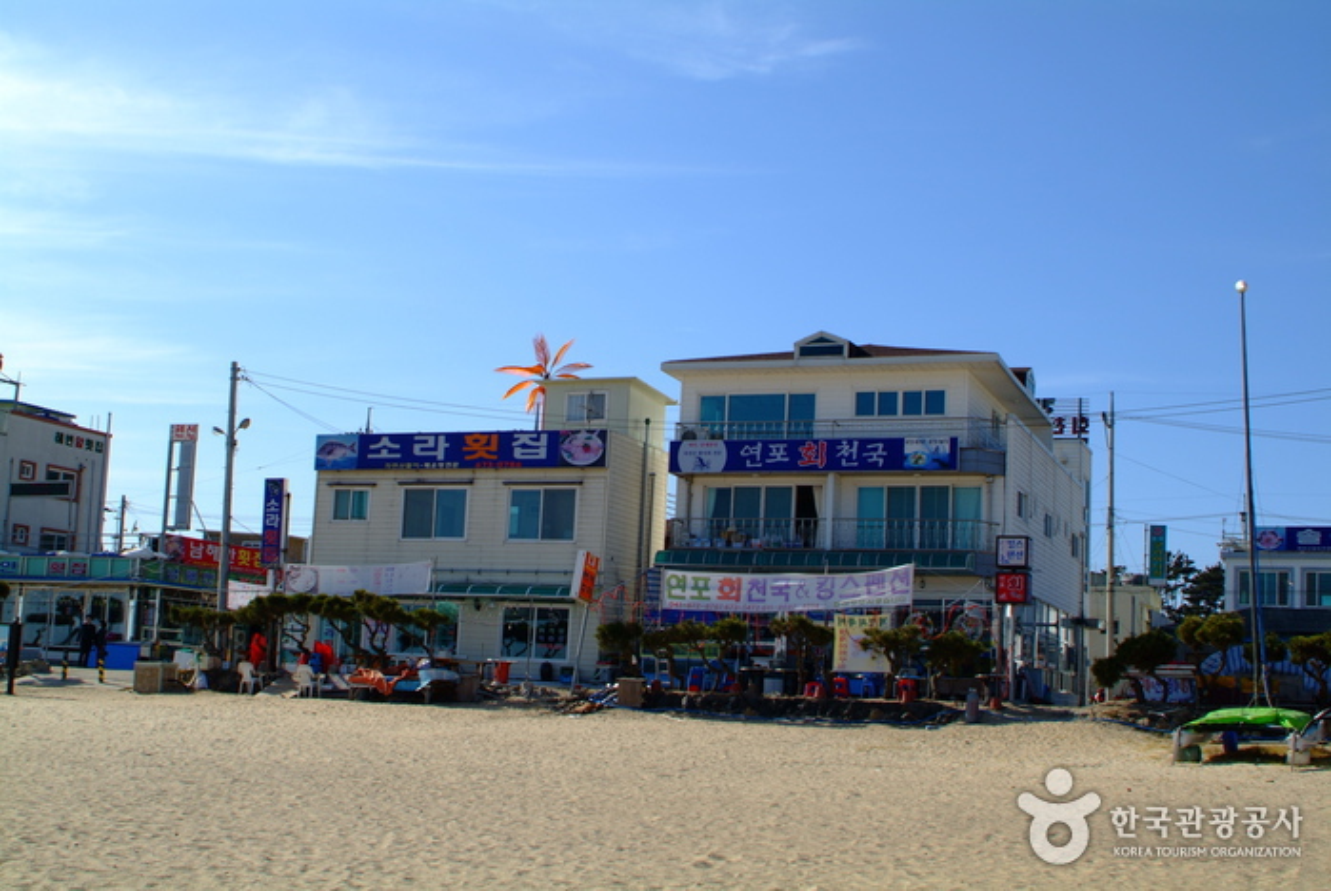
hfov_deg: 46.3
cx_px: 666
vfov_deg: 32.0
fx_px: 1555
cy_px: 446
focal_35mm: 42
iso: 100
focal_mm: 28
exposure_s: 1/250
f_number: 8
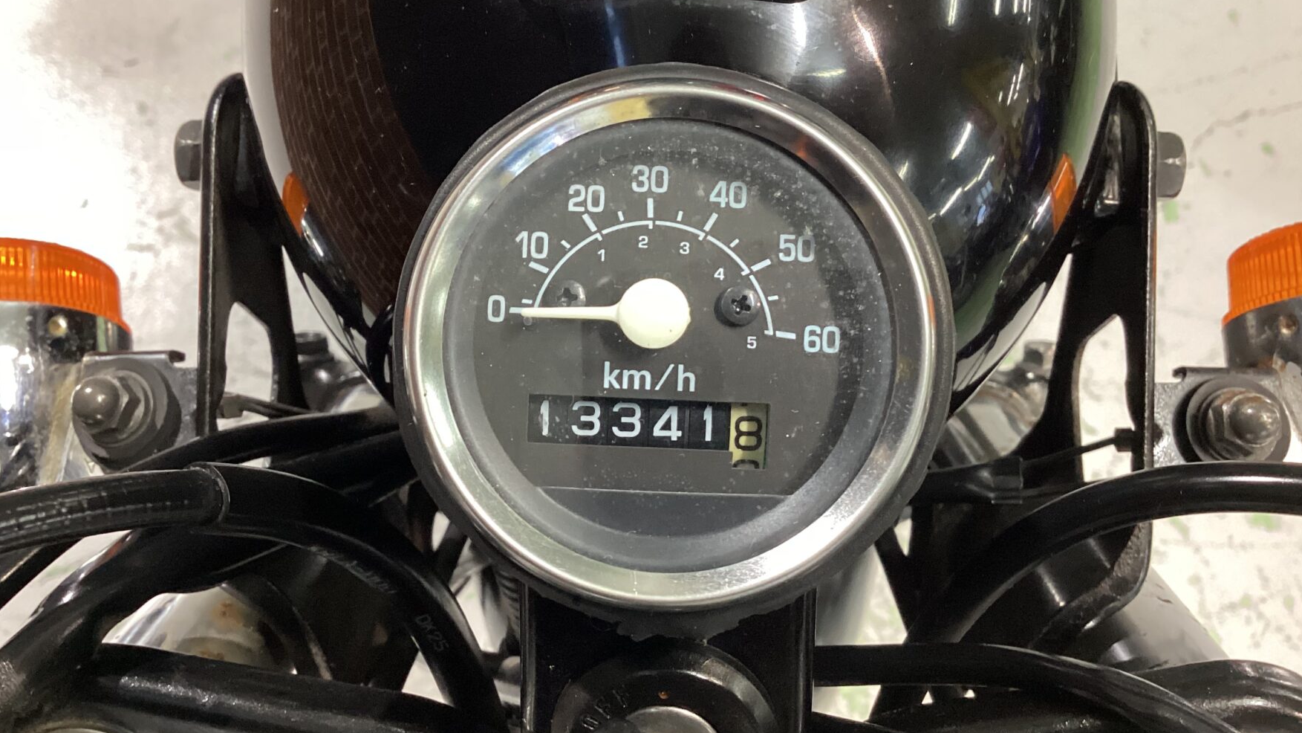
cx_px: 628
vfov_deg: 32.0
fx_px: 1277
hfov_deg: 54.0
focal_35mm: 37
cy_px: 349
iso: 250
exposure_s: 1/33
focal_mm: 3.3
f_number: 2.4
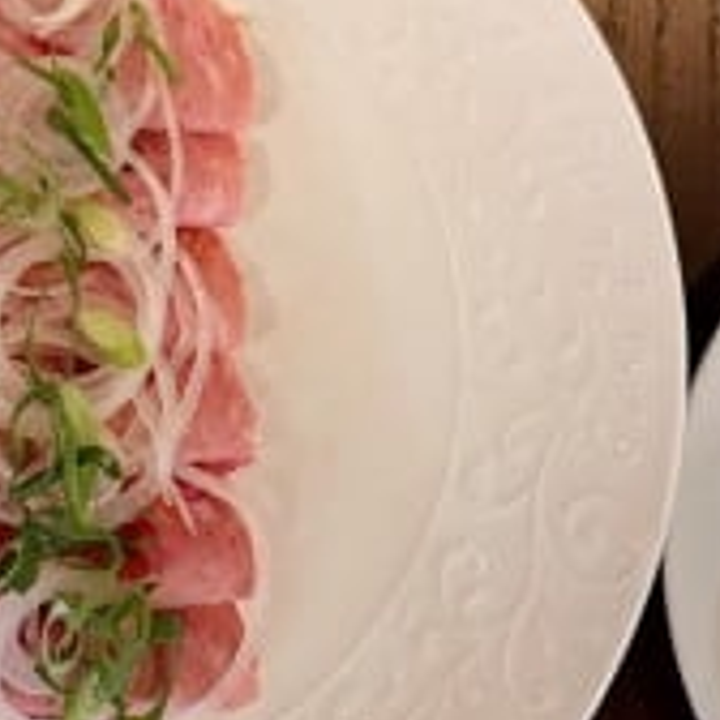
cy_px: -150
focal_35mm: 97
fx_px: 2283
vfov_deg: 17.1
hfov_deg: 17.6
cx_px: 64
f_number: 1.78
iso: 640
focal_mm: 6.76
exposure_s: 1/33
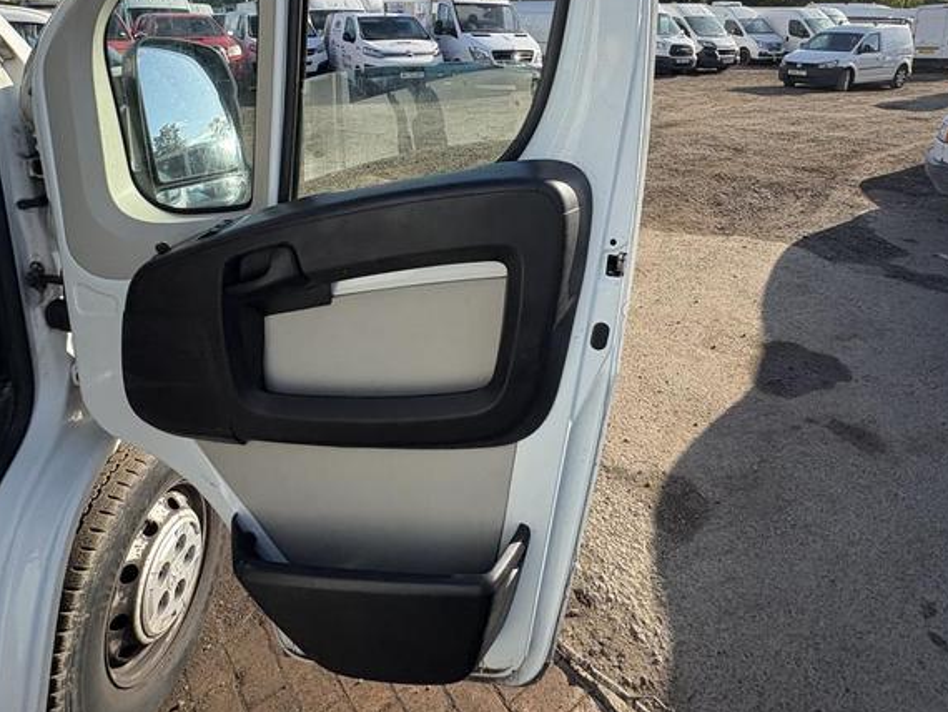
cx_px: 491
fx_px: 603
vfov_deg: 57.4
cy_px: 161
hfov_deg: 76.3
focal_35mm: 22
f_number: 2.2
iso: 50
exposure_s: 1/796
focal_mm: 2.22
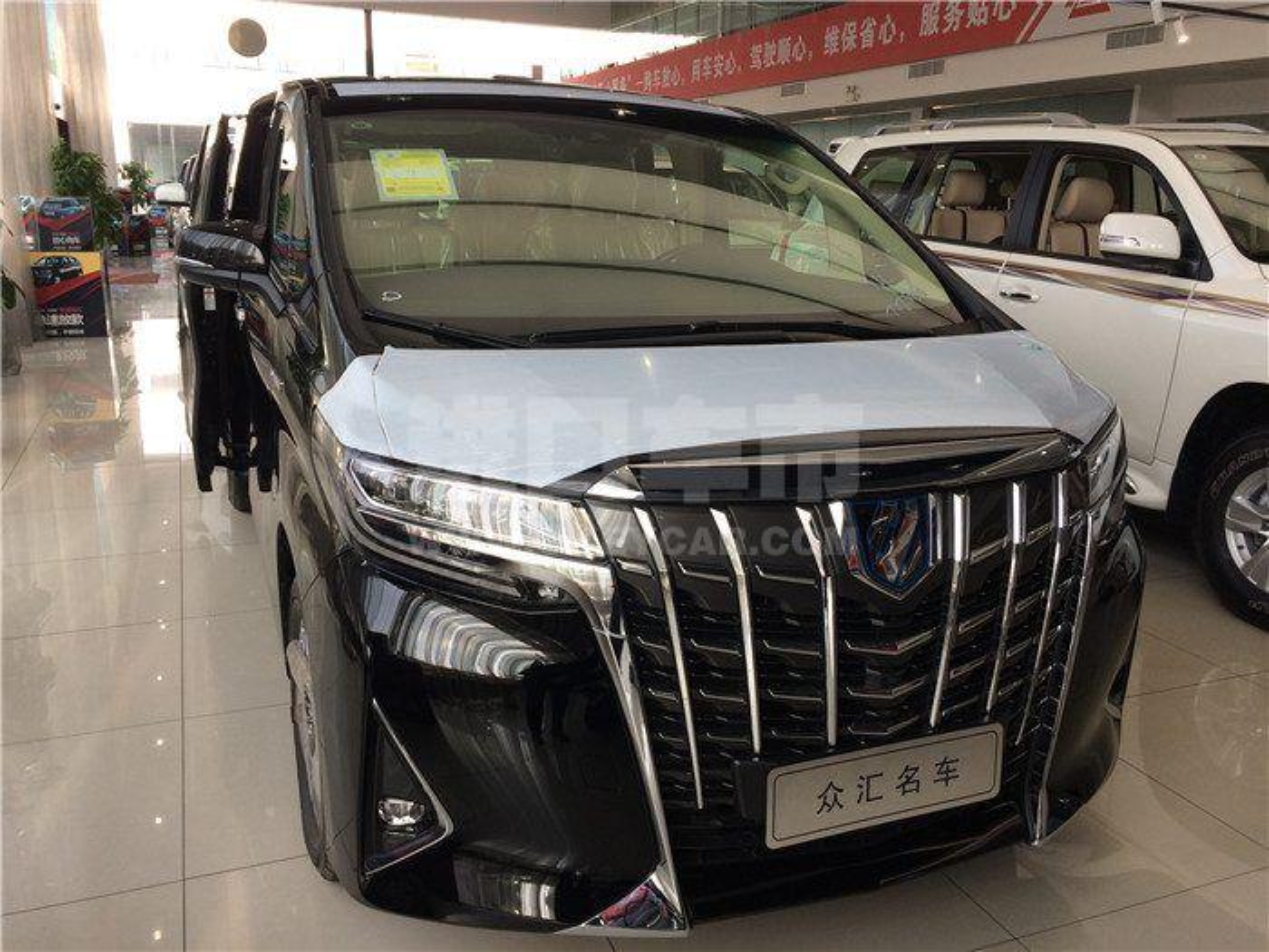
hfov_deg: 61.7
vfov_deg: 48.2
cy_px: 476
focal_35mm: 29
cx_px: 634
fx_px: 1063
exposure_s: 1/143
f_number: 2.2
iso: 32
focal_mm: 4.15
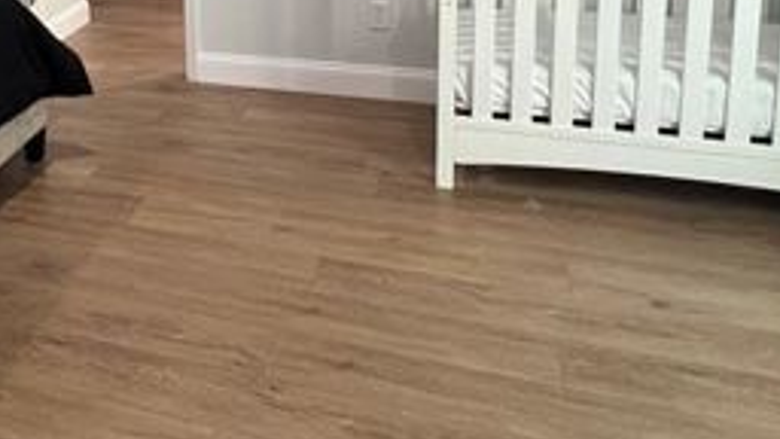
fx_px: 807
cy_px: -73
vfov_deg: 27.2
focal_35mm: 39
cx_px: 87
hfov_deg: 46.8
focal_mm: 1.57
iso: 200
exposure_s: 1/60
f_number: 1.8
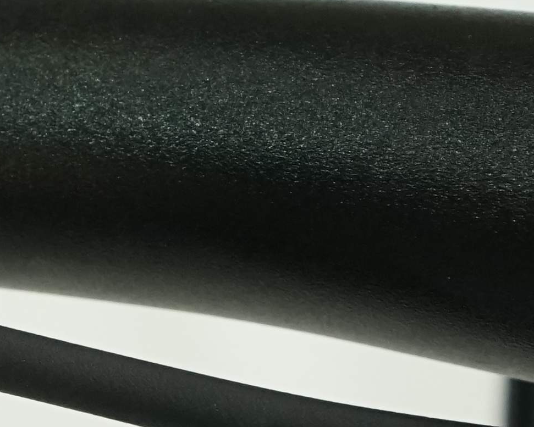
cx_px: -689
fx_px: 4125
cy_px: 111
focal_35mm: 261
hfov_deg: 7.0
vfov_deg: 5.9
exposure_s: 1/200
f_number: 5.6
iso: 1600
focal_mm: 45
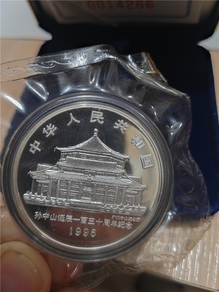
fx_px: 228
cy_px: 146
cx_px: 110
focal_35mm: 27
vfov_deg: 65.3
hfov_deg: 51.4
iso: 1600
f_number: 1.9
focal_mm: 5.52
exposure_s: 1/33
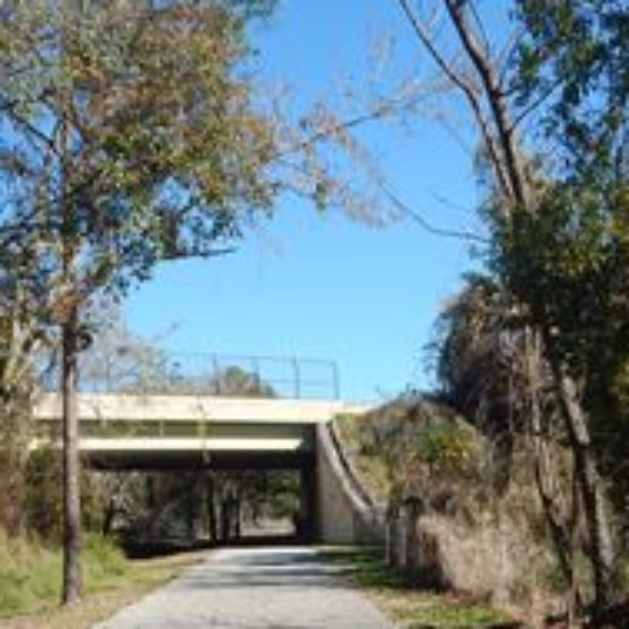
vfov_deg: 30.3
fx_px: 1110
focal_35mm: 54
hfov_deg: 31.6
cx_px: 300
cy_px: 566
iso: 125
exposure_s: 1/1500
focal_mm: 4.3
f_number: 2.8
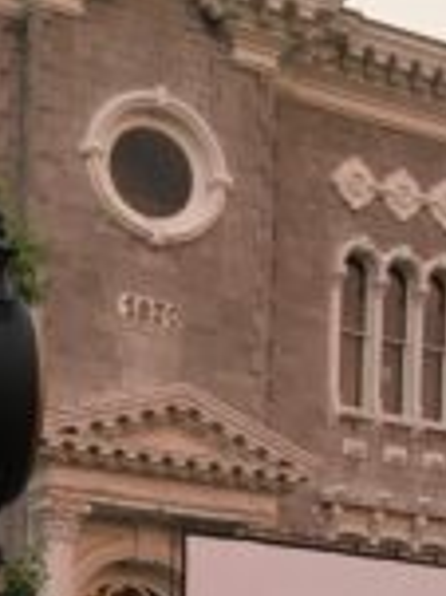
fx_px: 1652
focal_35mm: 96
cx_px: 389
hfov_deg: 15.2
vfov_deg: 18.9
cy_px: 785
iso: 64
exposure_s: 1/30
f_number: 2.2
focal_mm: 4.15
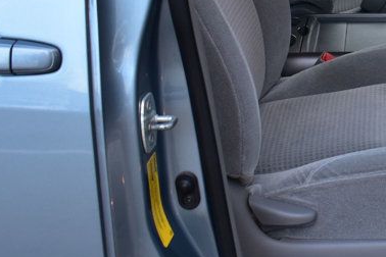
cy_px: 13
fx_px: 915
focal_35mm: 85
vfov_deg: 15.8
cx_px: 500
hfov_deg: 21.5
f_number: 7.1
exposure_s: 1/25
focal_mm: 21
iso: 400
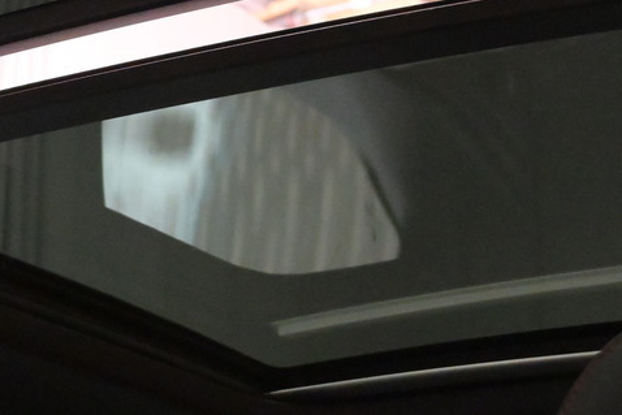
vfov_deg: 11.1
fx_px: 2108
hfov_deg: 16.7
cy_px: 8
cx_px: 129
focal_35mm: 122
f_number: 5
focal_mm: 24
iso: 5000
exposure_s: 1/125
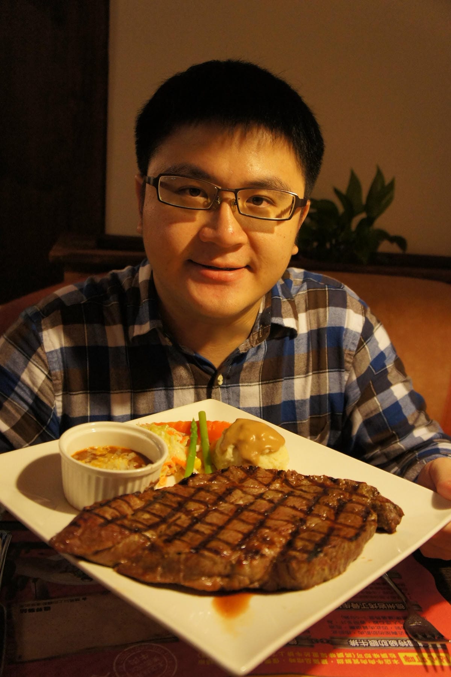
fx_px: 677
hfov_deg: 36.8
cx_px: 226
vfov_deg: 53.2
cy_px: 338
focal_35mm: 36
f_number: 4
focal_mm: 24
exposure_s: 1/60
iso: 1600
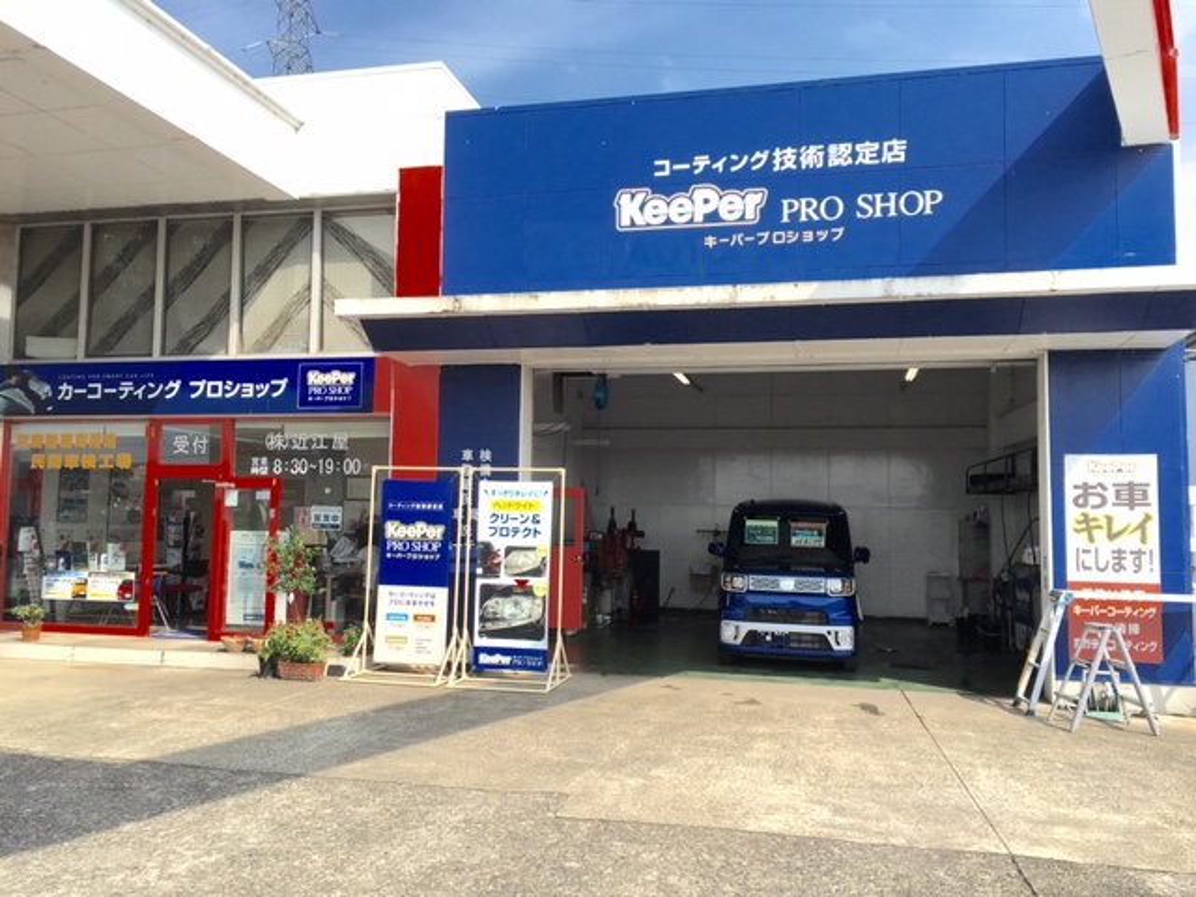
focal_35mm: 29
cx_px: 598
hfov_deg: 61.7
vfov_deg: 48.2
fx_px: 1002
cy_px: 448
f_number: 2.2
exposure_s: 1/1479
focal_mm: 4.15
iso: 25
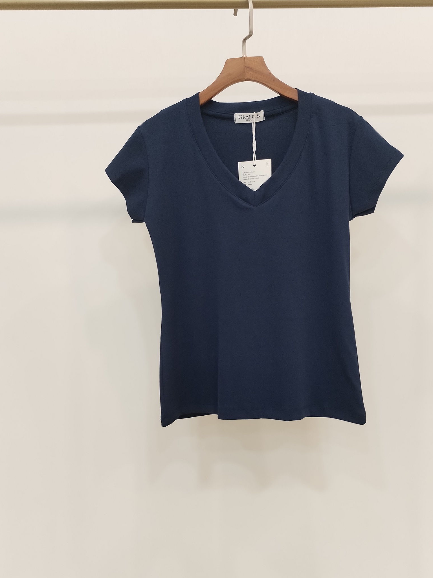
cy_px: 298
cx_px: 239
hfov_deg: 41.7
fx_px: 567
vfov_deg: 54.0
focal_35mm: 34
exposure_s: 1/60
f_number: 1.8
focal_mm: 4.75
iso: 471
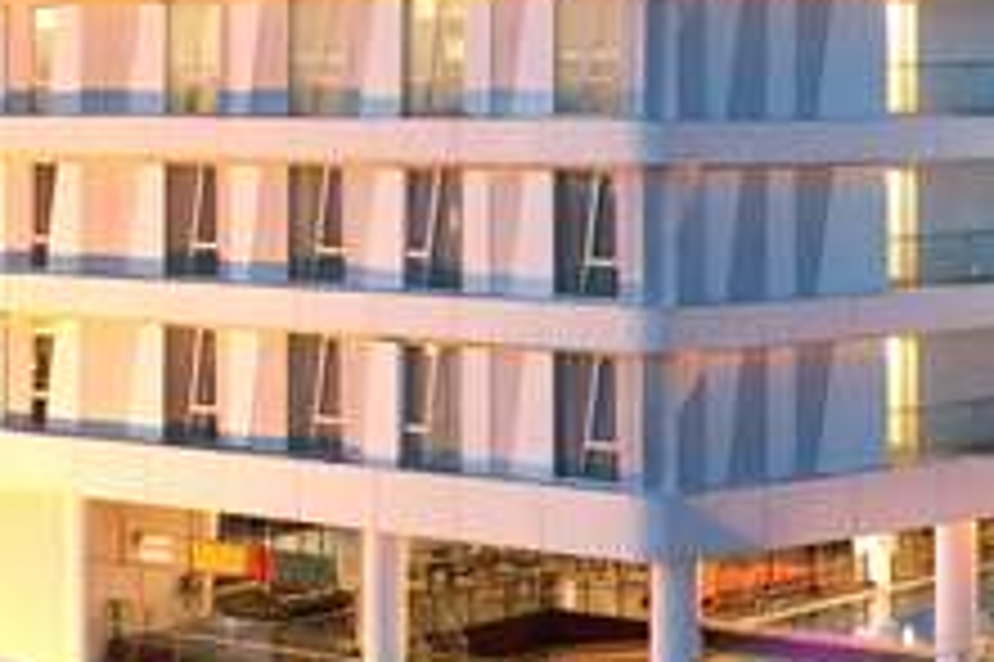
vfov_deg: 13.4
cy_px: 459
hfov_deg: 19.6
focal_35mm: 102
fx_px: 2814
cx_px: 933
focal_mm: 8.38
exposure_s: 1/8
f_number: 2.8
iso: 590
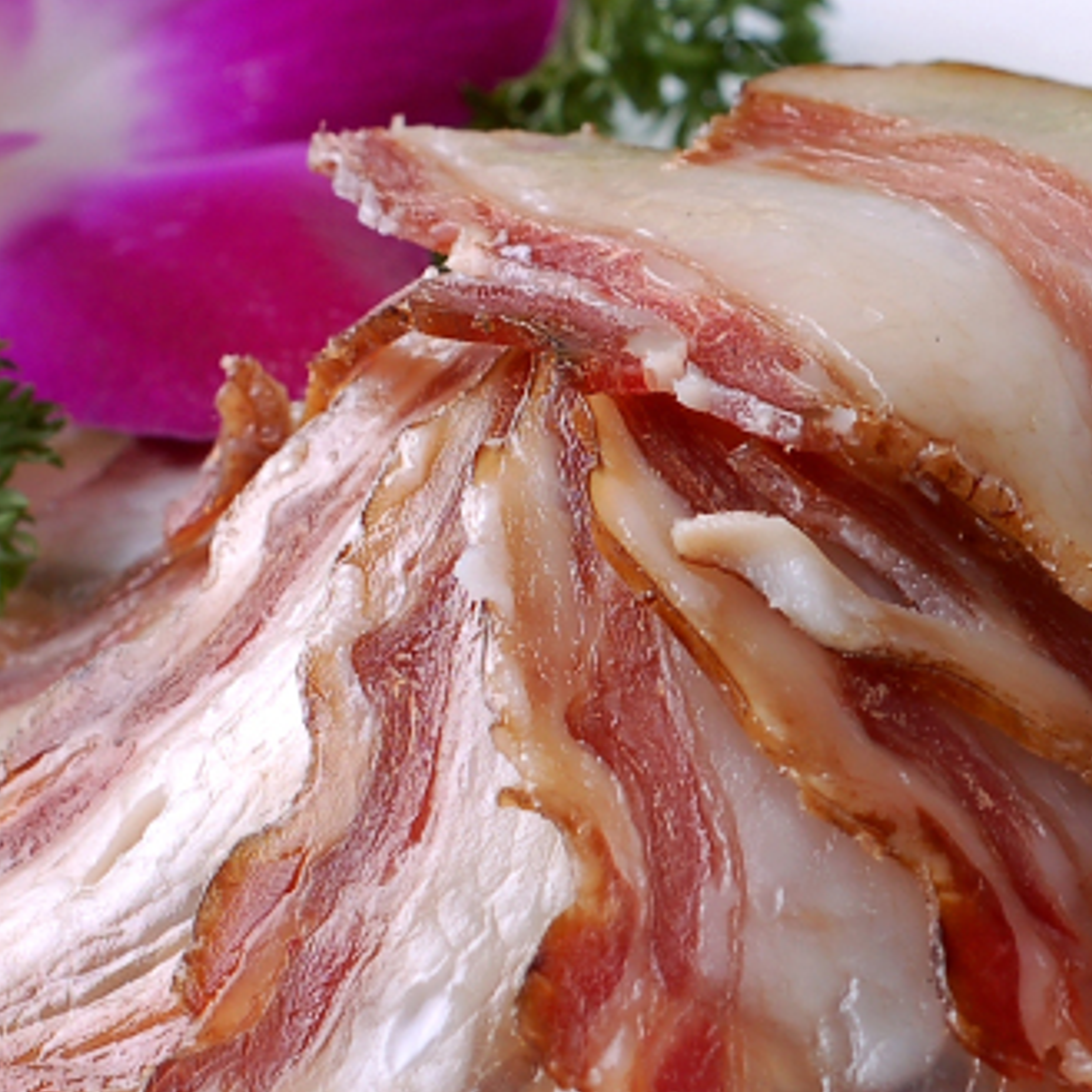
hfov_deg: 8.8
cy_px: 543
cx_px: 843
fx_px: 7067
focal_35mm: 198
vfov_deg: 8.8
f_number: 9
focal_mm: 50
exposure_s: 1/500
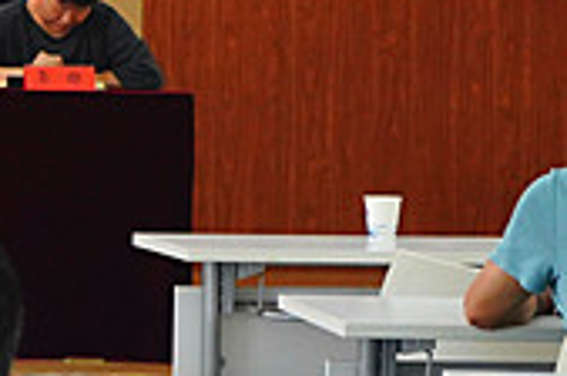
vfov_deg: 5.2
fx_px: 4103
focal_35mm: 261
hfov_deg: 7.5
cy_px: 39
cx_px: -705
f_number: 8
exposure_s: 1/100
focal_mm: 55
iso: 3200
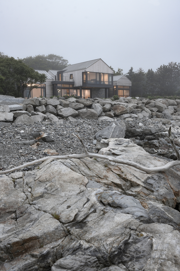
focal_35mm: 34
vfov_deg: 55.8
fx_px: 255
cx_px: 90
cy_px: 136
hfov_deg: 38.9
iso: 640
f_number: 8
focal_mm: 34
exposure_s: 1/50
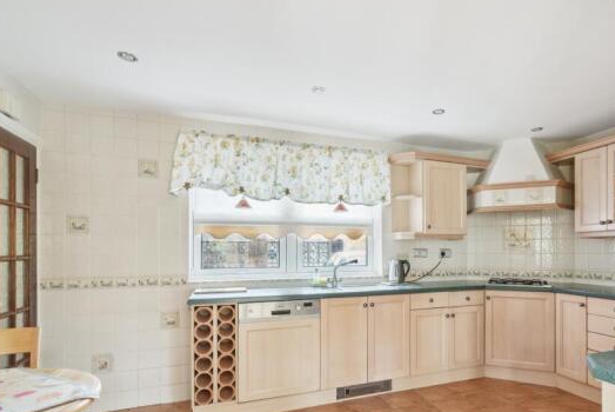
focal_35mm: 20
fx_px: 342
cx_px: 372
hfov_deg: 82.8
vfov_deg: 61.5
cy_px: 249
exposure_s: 1/13
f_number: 6.3
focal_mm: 16
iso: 1600
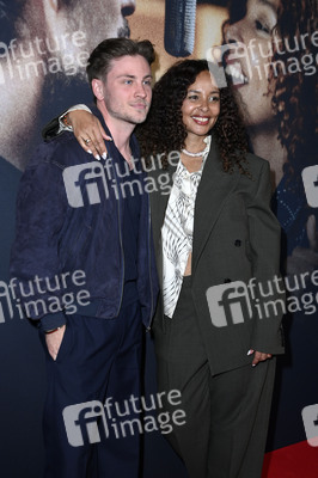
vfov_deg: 36.3
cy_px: 239
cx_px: 159
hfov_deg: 24.6
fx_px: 730
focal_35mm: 55
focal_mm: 55
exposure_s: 1/250
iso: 1000
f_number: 5.6
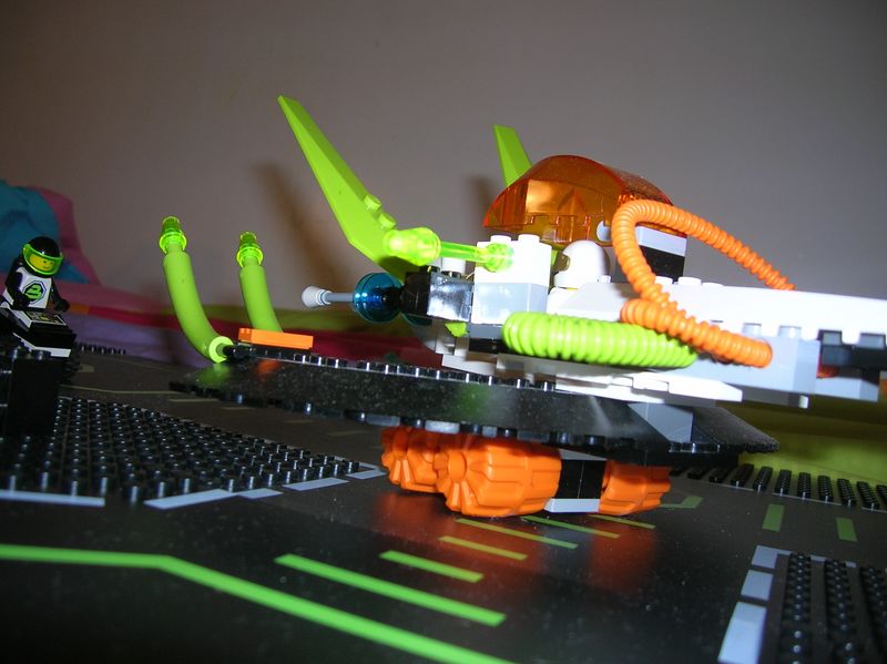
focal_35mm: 34
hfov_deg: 54.0
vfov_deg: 41.8
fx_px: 871
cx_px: 444
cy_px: 332
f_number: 2.9
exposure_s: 1/60.1
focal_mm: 5.7
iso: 50
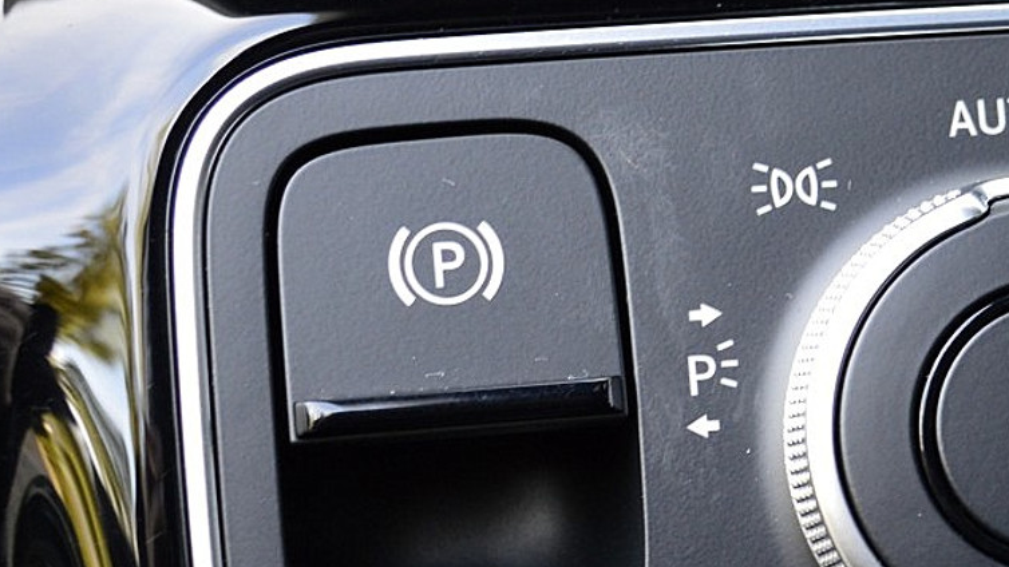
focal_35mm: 152
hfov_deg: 13.9
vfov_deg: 8.0
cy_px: 312
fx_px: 4066
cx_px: 1012
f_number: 5.6
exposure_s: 1/60
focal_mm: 38
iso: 800
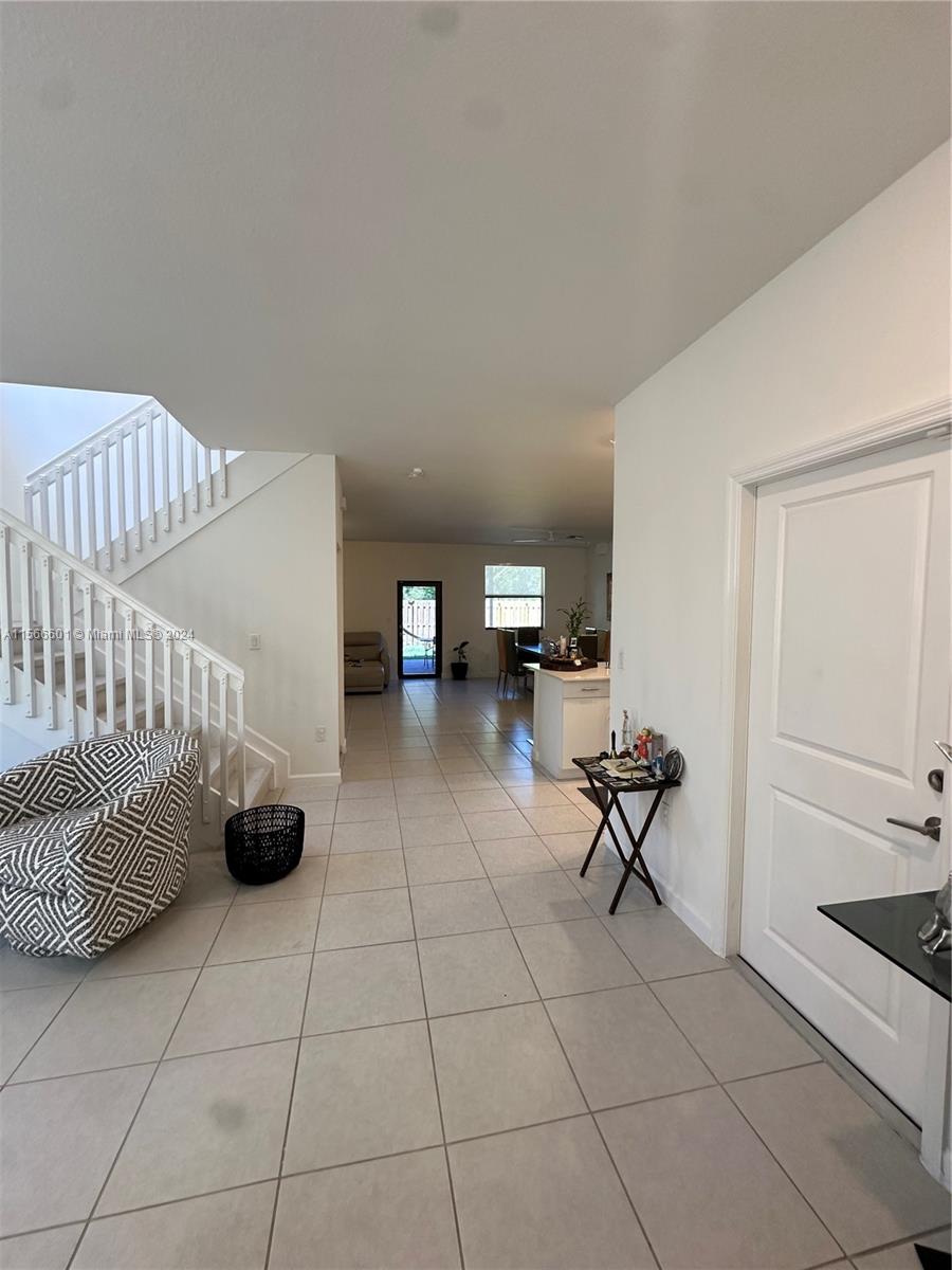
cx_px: 476
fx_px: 513
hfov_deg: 85.7
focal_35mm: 14
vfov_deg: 102.1
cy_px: 635
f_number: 2.2
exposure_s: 1/60
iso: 160
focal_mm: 2.22
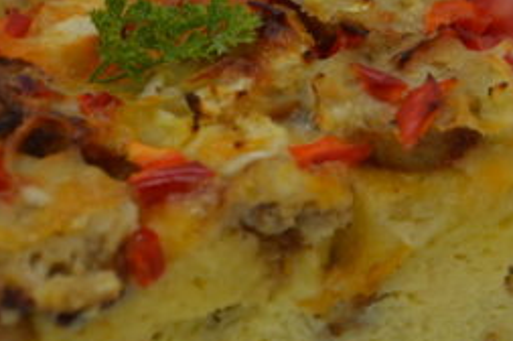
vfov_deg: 9.1
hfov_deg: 13.8
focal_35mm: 149
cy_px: 60
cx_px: 288
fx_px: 2127
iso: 220
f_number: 5.6
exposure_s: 1/125
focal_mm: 35
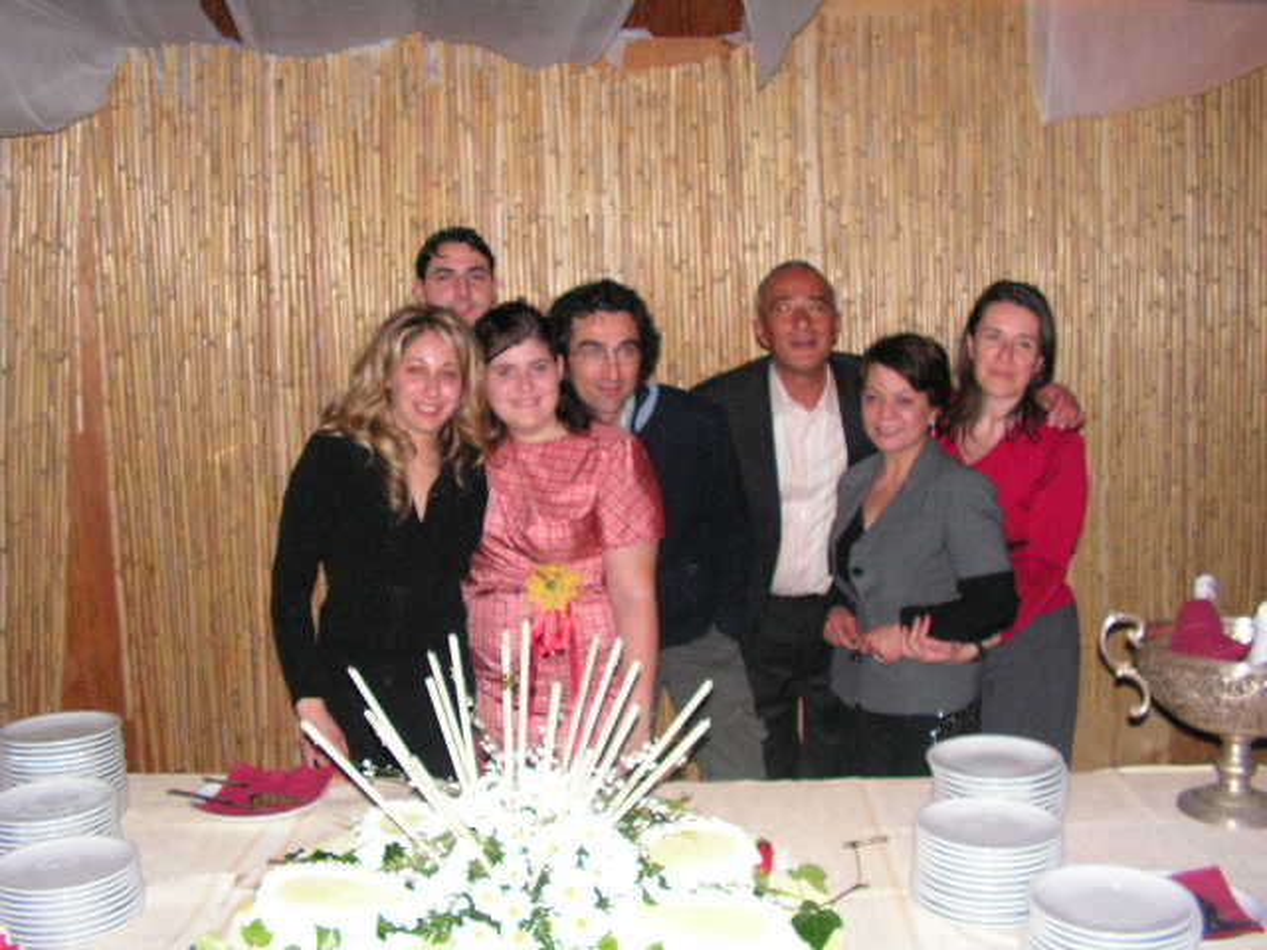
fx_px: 1318
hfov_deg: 51.4
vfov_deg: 39.7
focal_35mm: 36
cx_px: 634
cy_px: 475
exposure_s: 1/40
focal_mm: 6
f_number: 3.2
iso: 200
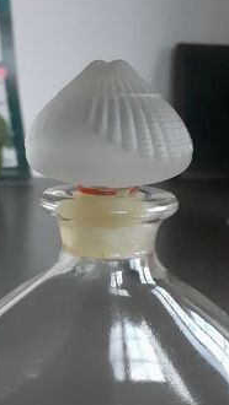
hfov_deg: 21.1
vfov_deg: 34.5
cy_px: 364
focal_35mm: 57
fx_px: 614
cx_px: 122
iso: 1000
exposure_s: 1/20
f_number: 1.9
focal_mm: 3.6
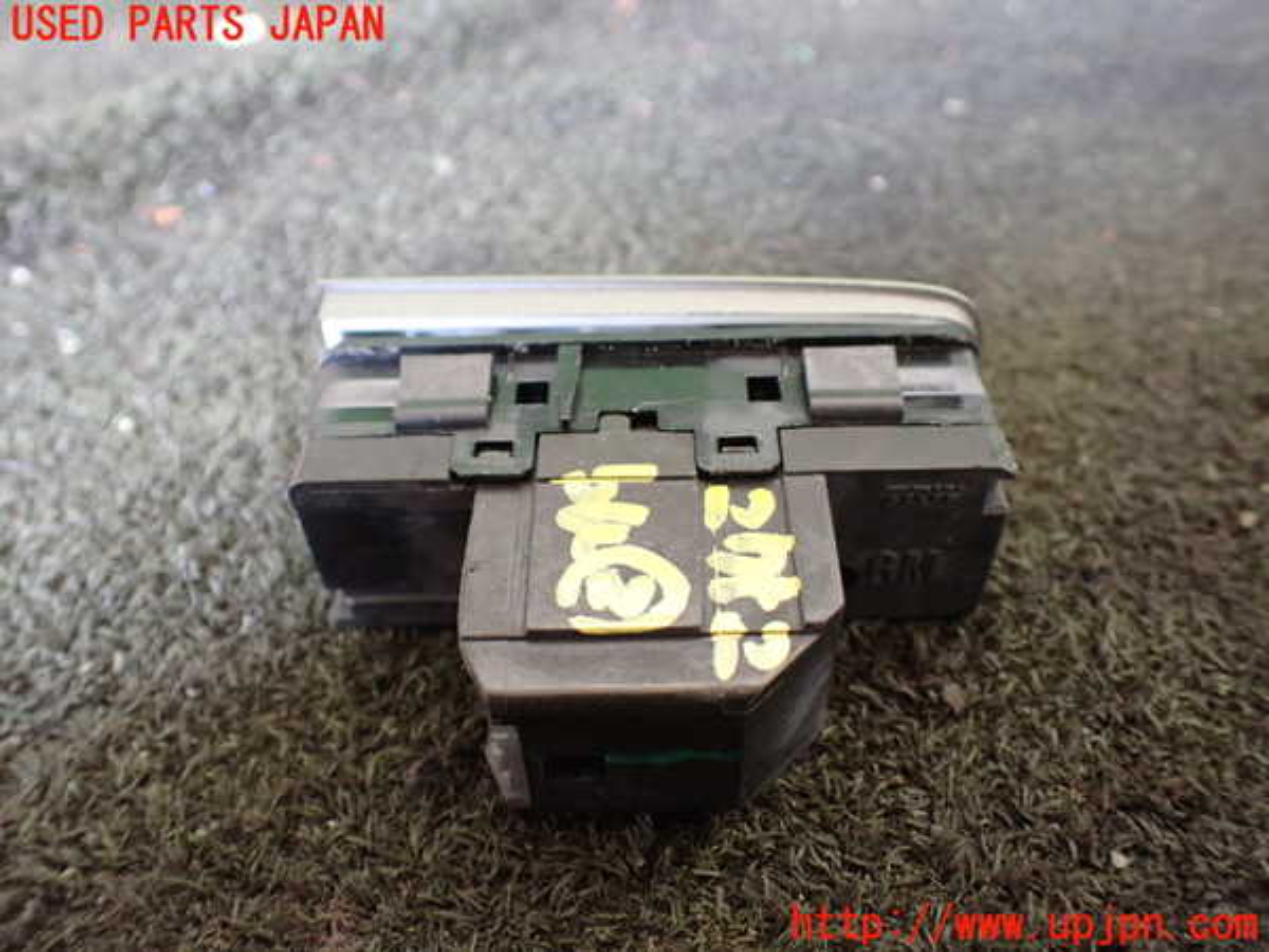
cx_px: 634
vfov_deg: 46.8
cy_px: 476
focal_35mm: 30
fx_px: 1100
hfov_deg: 60.0
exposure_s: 1/50
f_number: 2.3
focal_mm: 5.4
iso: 800
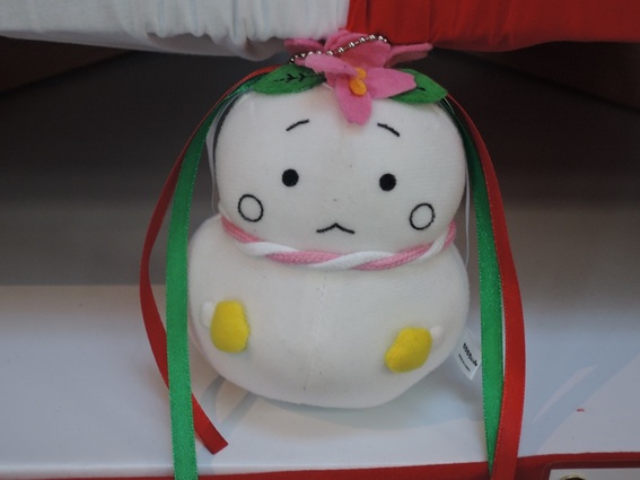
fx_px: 1109
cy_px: 240
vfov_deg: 24.4
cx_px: 320
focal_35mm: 60
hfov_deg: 32.2
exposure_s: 1/10
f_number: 3.7
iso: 400
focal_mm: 12.8
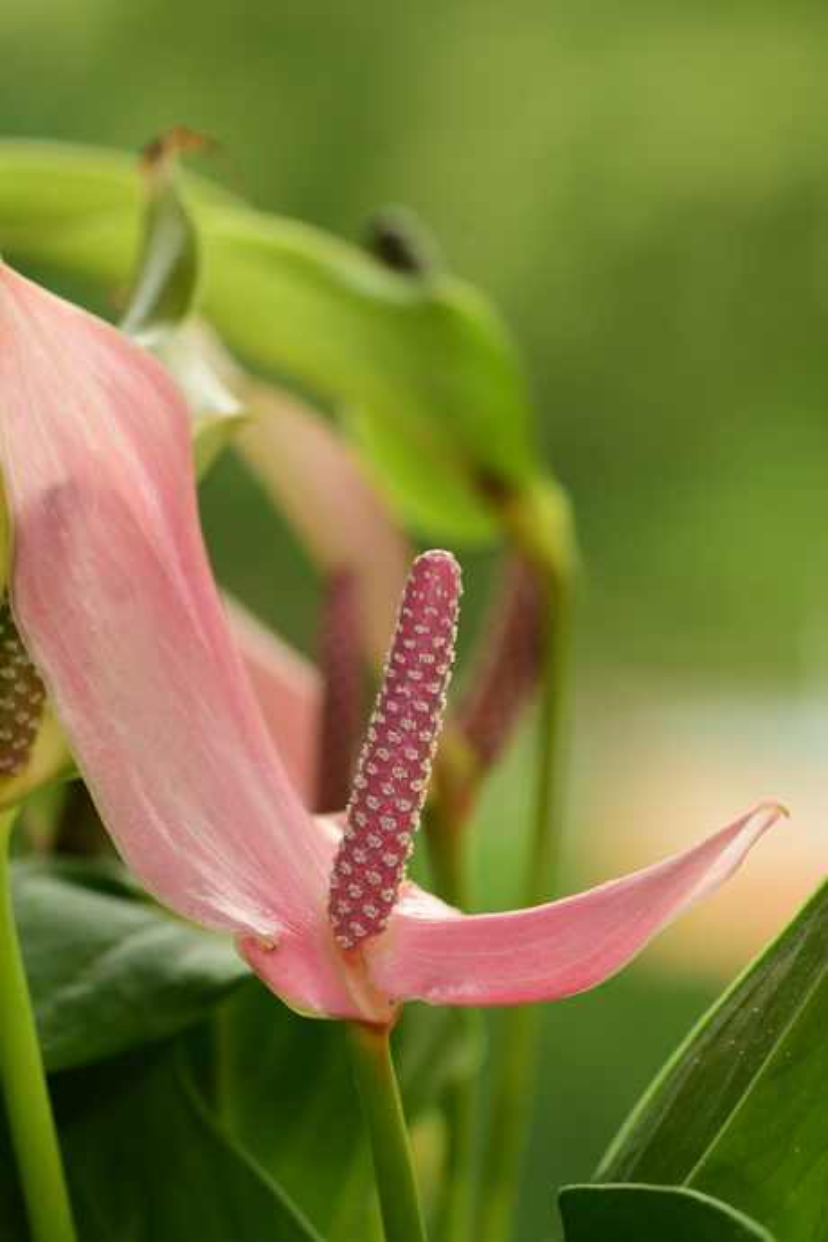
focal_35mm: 127
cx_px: 414
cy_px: 621
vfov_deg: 16.1
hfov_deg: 10.8
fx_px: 4381
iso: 100
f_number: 8
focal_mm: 85
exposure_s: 1/25
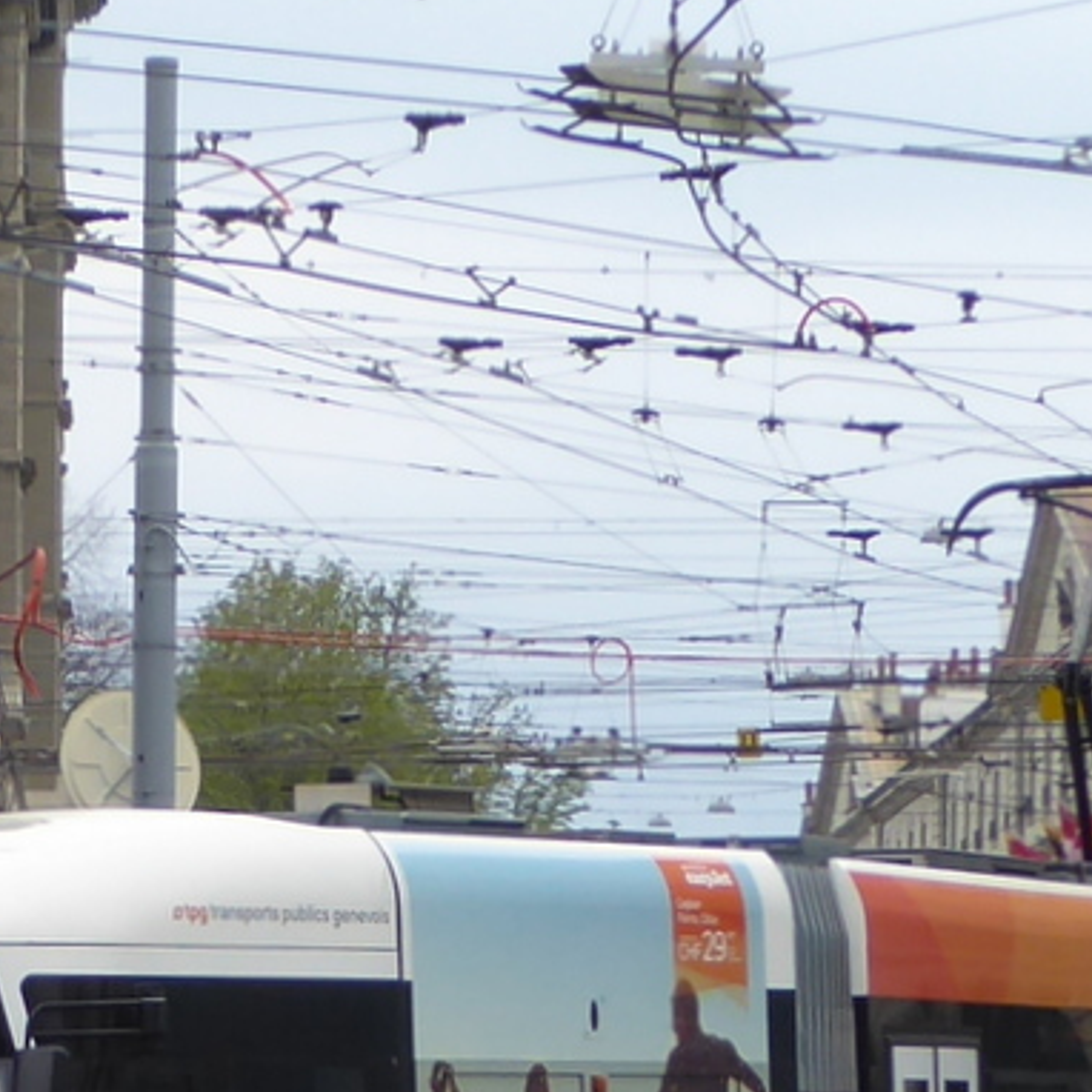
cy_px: 1035
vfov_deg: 12.7
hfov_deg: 12.8
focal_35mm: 136
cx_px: 529
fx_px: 4854
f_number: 4
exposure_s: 1/320
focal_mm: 8.4
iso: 80
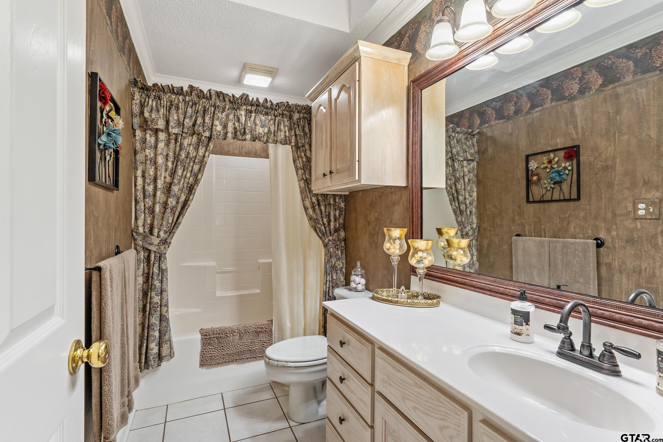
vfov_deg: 70.4
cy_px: 221
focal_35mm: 17
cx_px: 332
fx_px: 313
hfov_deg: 93.3
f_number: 8
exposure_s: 1/15
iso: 800
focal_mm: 17
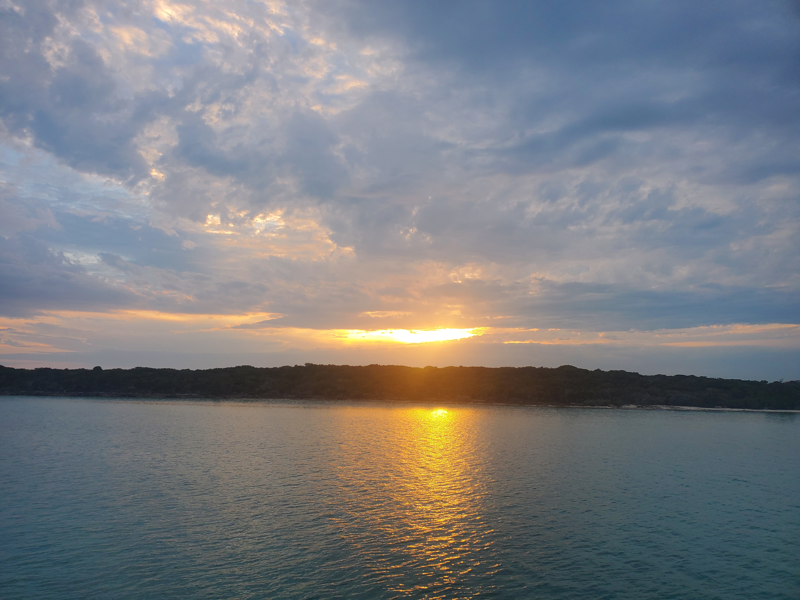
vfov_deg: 53.1
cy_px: 300
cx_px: 400
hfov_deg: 67.3
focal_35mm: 26
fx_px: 601
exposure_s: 1/272
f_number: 2.4
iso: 50
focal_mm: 4.3
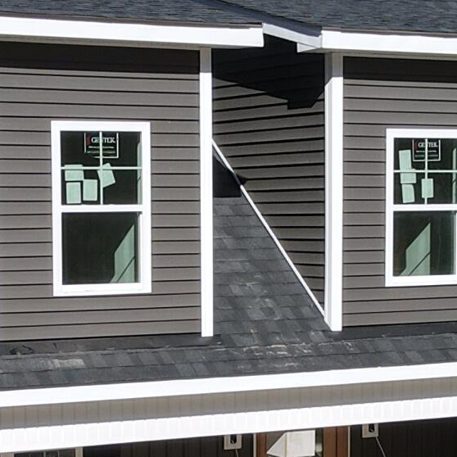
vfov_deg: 15.0
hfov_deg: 15.3
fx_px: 1703
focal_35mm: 114
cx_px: 147
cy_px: 459
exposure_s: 1/725
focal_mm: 4.5
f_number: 2.8
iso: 100
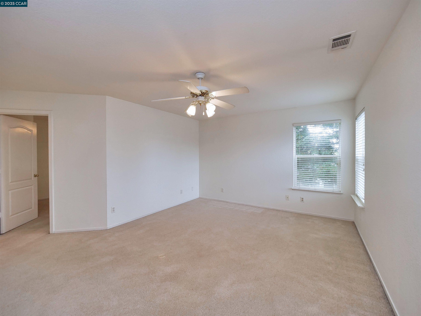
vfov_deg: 85.7
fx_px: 170
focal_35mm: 14
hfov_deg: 102.1
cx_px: 210
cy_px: 158
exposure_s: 1/160
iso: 800
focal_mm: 7
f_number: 4.5
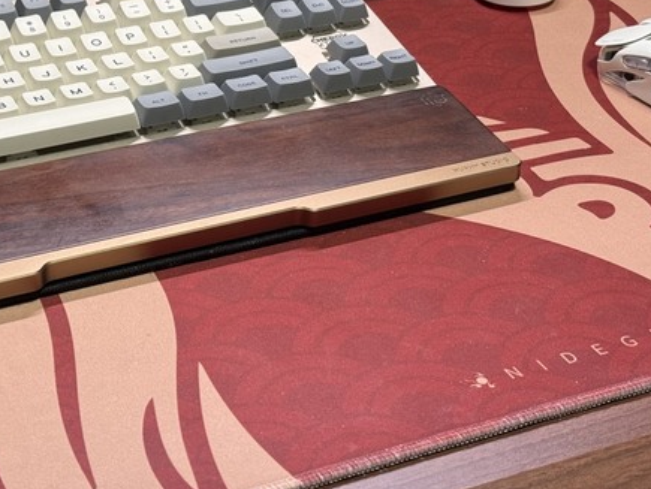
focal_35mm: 86
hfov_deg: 22.7
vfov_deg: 17.0
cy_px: 56
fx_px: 1619
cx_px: 235
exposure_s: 1/80
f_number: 1.78
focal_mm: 6.76
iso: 100
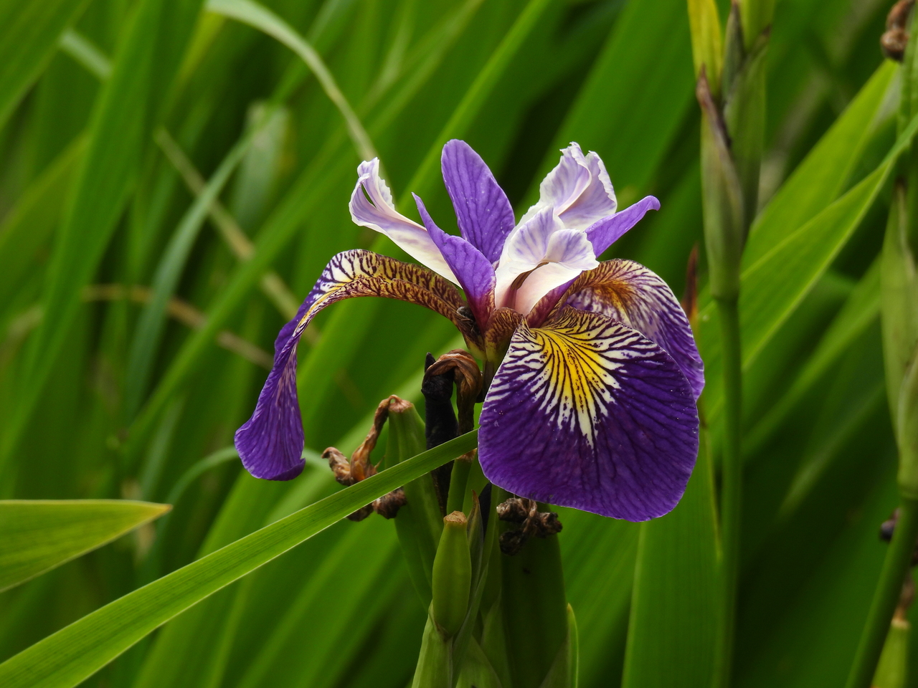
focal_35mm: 450
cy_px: 344
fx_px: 11934
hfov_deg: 4.4
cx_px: 459
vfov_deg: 3.3
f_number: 5
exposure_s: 1/320
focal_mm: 80.3
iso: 100
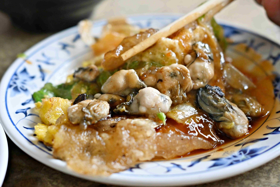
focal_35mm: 75
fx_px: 583
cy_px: 94
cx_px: 140
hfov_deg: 27.0
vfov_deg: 18.2
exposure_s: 1/200
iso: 1000
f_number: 3.2
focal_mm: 50
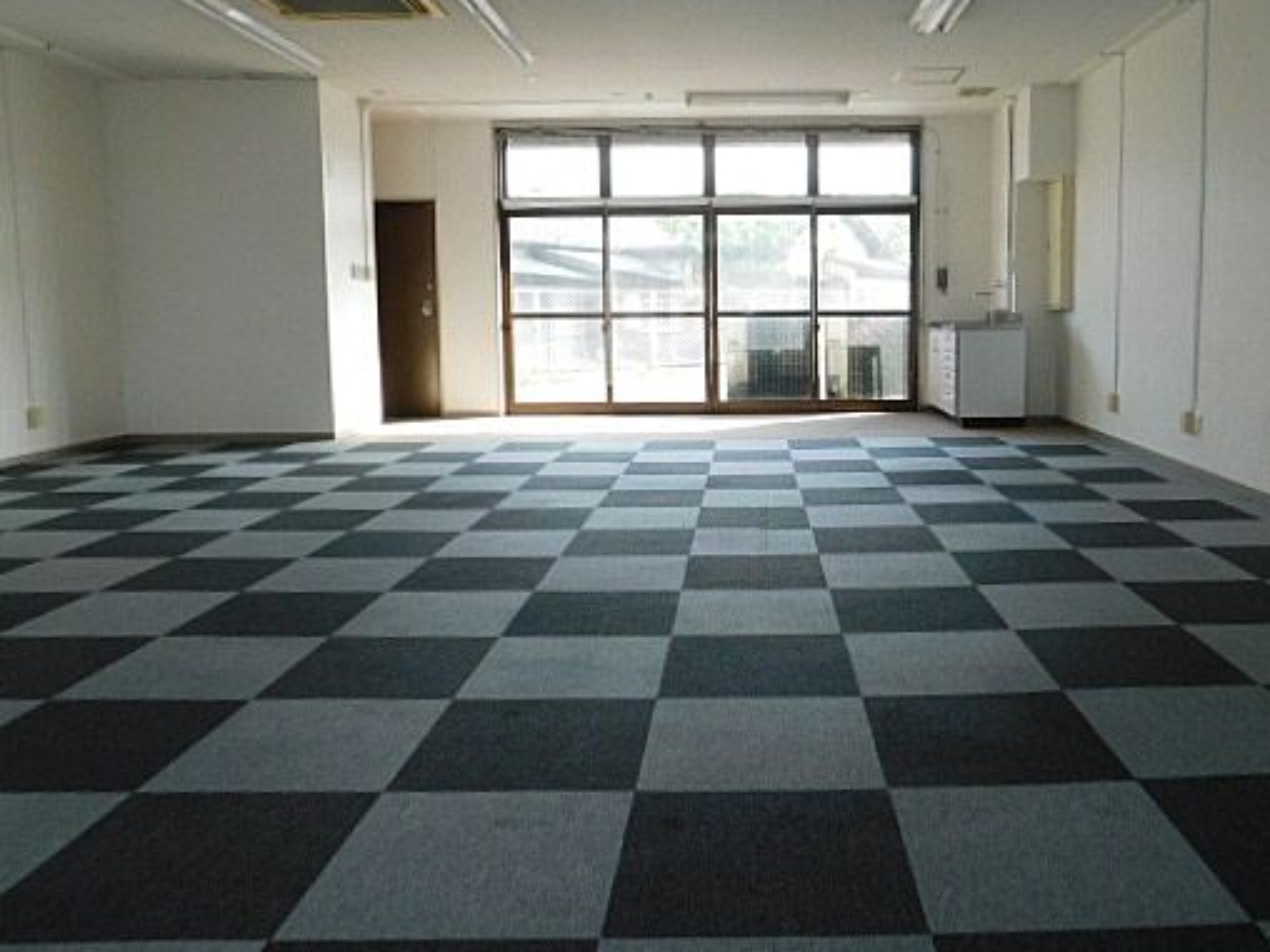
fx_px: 1064
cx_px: 760
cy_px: 432
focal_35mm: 29
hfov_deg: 61.1
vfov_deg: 48.2
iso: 125
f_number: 3
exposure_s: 1/100
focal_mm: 4
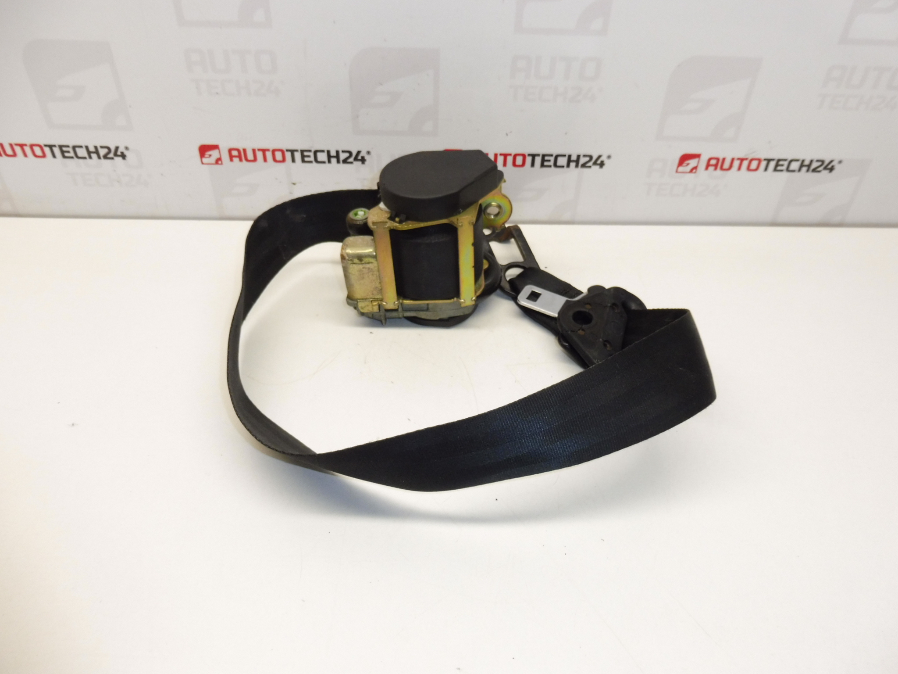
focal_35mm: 25
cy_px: 337
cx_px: 449
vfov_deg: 54.9
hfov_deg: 69.4
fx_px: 649
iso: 200
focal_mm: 4.4
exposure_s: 1/80
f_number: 3.5
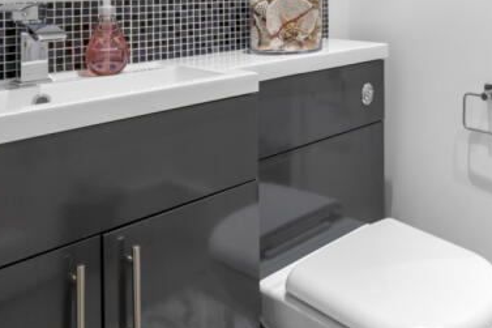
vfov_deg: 32.0
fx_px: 519
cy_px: -7
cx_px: 444
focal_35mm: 38
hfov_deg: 45.8
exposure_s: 1/1.25
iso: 200
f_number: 16
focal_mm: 14
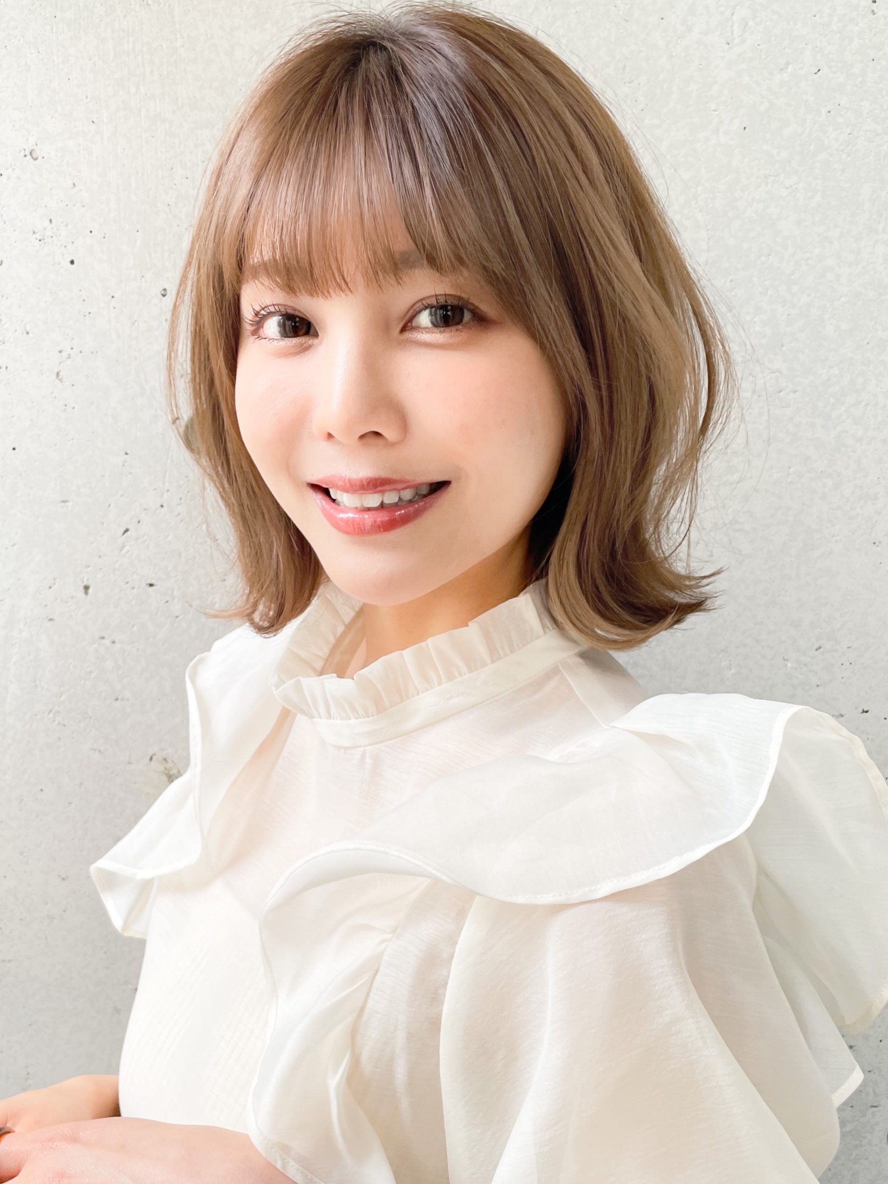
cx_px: 427
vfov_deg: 65.3
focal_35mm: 27
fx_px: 923
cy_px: 592
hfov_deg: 51.3
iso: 50
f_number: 1.6
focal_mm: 4.2
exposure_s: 1/120
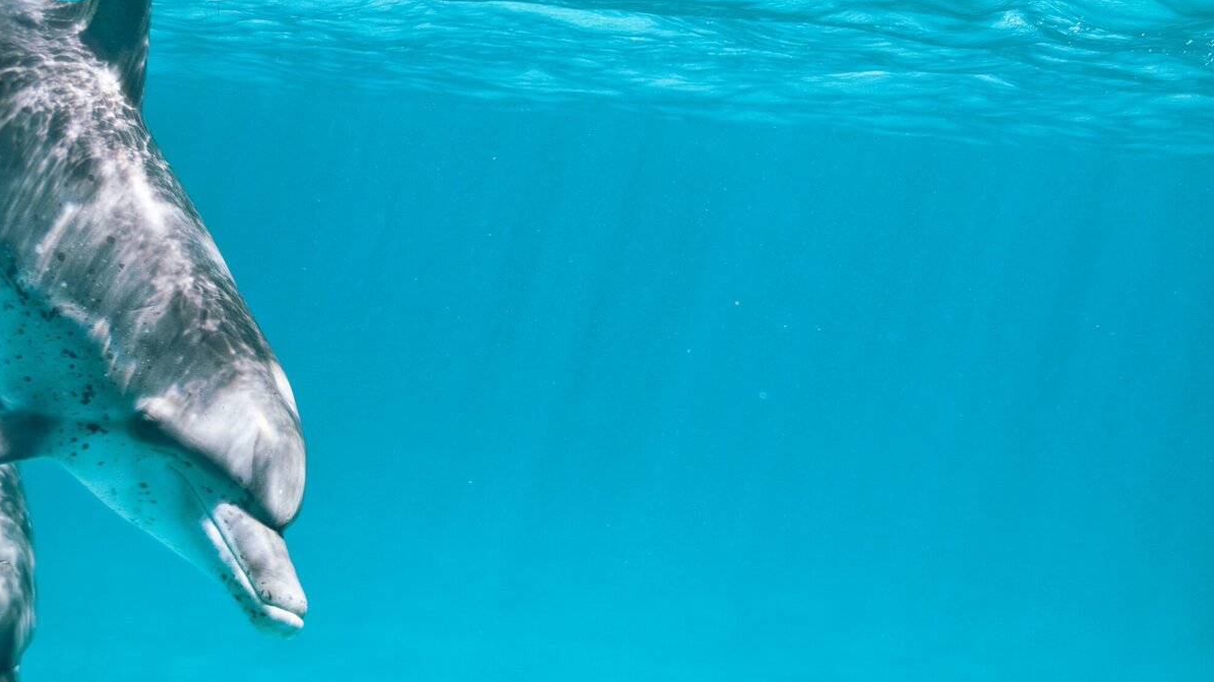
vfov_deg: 20.0
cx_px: 605
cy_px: 323
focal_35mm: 60
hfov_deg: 34.9
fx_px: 1931
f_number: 4.8
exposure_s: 1/500
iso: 200
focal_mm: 38
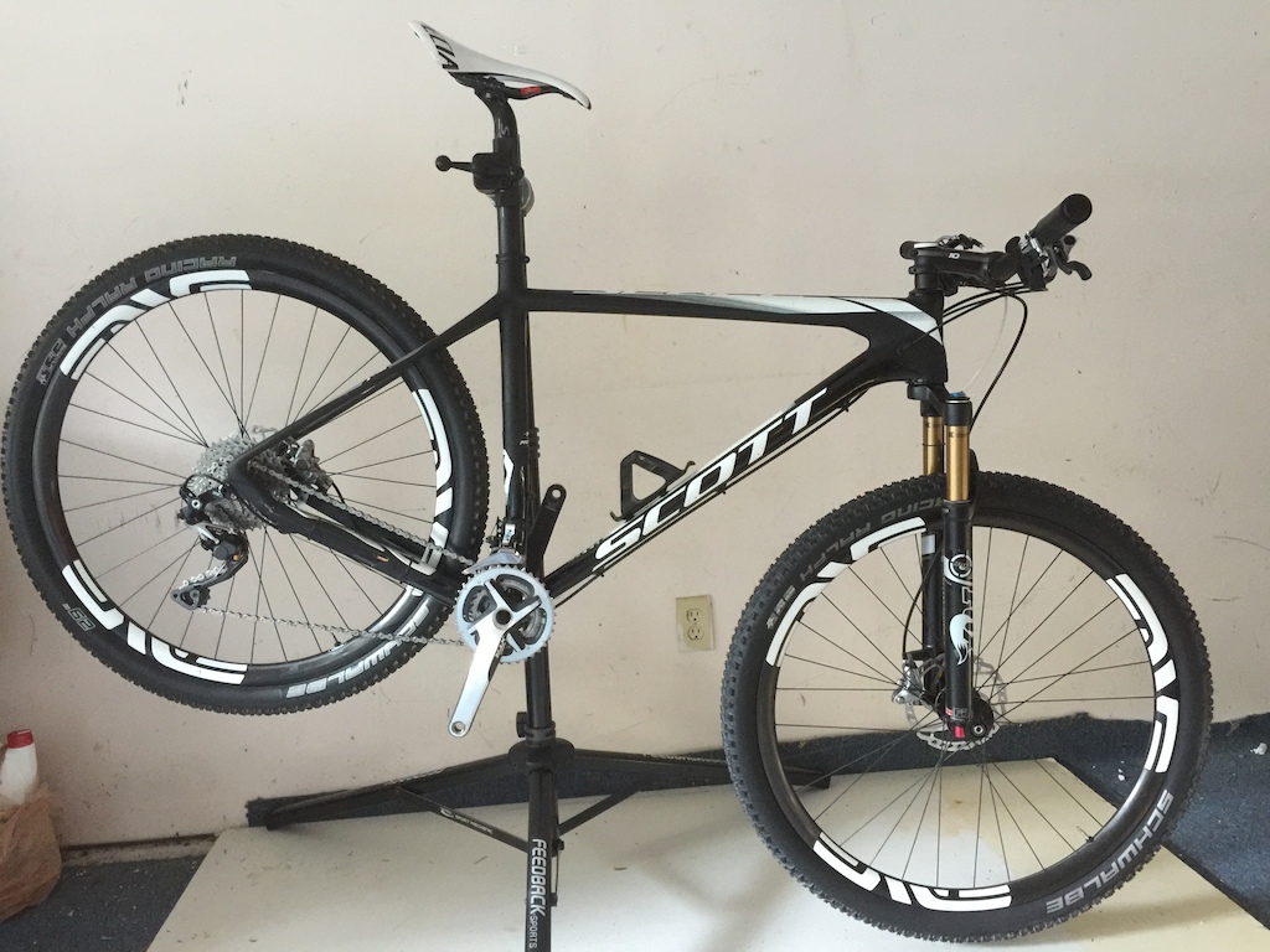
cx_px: 635
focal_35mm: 29
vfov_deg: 48.2
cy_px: 476
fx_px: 1064
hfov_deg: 61.7
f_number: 2.2
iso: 160
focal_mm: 4.15
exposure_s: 1/15
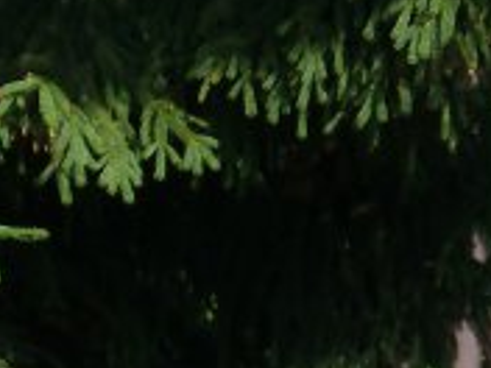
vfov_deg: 1.3
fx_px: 16752
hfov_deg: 1.7
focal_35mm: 1181
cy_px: 638
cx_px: 441
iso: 80
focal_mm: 42.6
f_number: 4.7
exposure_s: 1/250
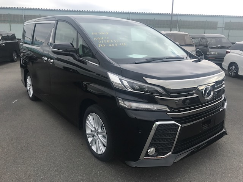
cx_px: 122
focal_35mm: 28
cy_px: 91
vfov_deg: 49.7
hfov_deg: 63.4
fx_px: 197
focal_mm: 3.99
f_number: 1.8
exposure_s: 1/840
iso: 20
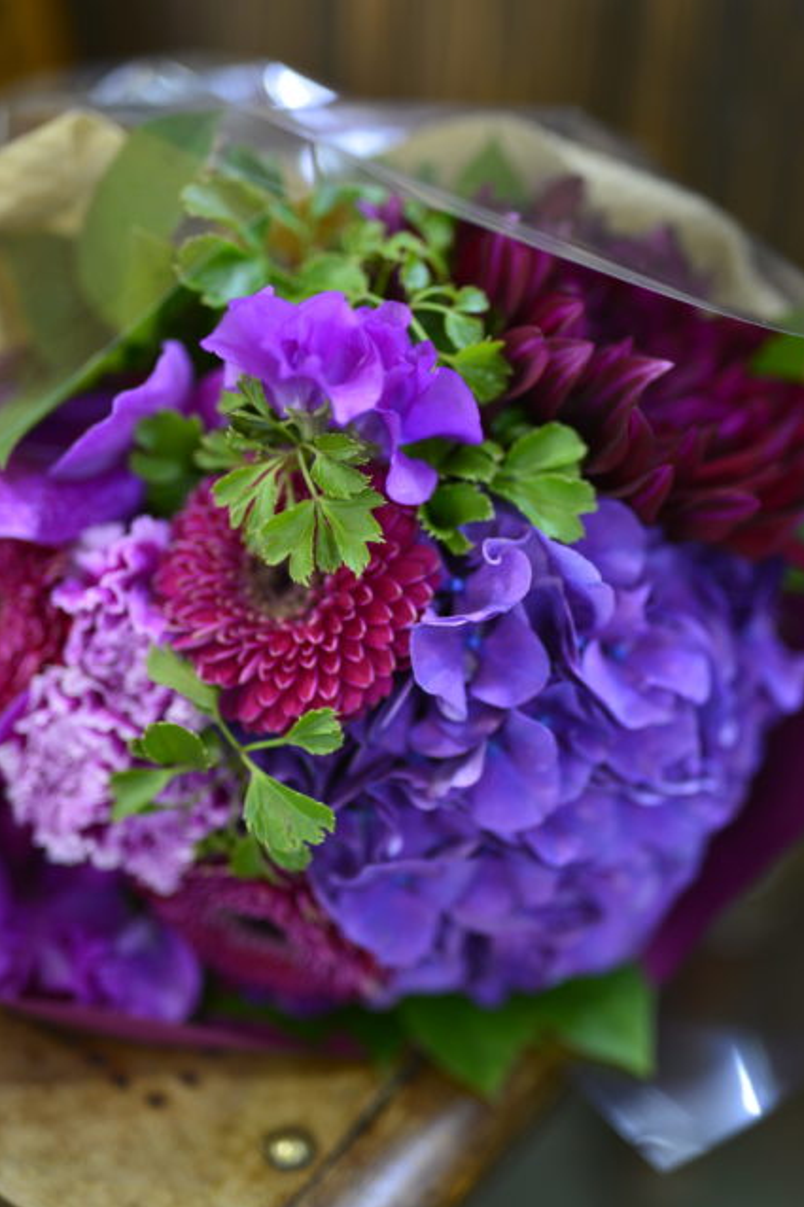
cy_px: 624
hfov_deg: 25.5
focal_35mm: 53
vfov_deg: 37.5
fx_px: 1776
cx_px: 422
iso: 400
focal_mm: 50
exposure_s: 1/60
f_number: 1.4
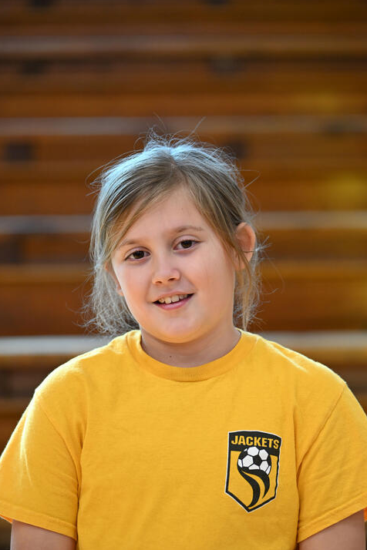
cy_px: 276
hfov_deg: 12.3
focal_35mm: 111
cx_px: 183
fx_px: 1697
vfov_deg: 18.4
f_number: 2.8
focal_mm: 110
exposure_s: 1/640
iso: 1250
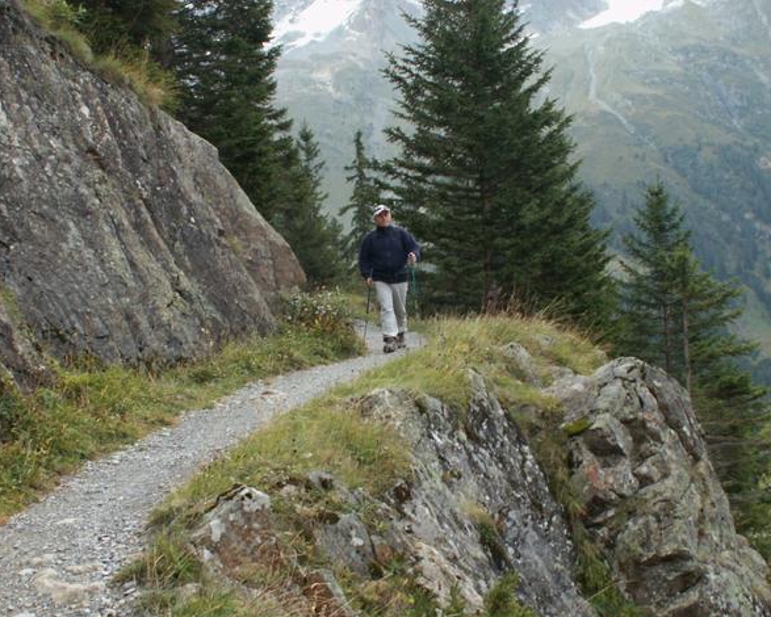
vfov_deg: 30.3
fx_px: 1141
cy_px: 314
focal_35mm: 50
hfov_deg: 37.3
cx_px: 394
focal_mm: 7.74
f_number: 4.5
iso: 50
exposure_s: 1/40
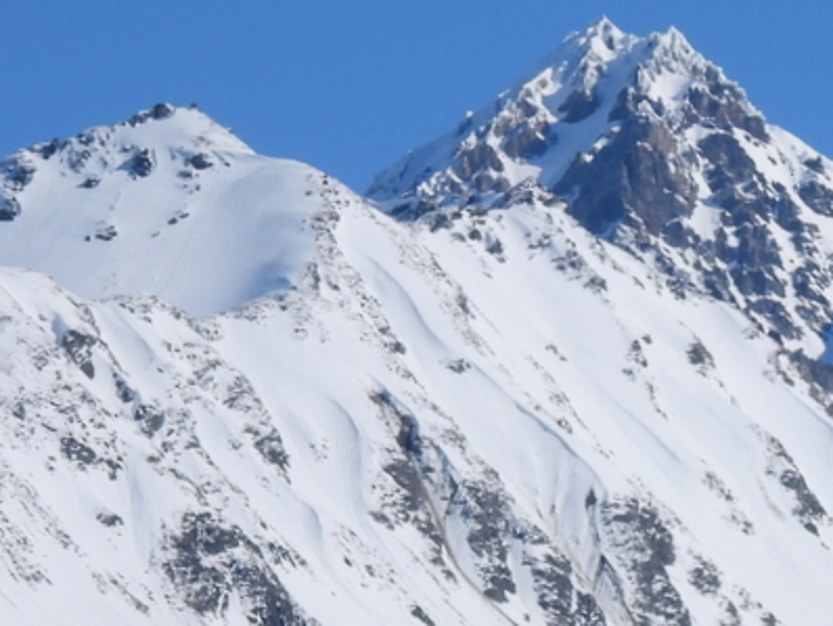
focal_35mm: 482
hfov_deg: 4.1
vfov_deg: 3.1
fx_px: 11606
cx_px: 823
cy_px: 701
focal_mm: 26.8
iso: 100
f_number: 5
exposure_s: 1/1600
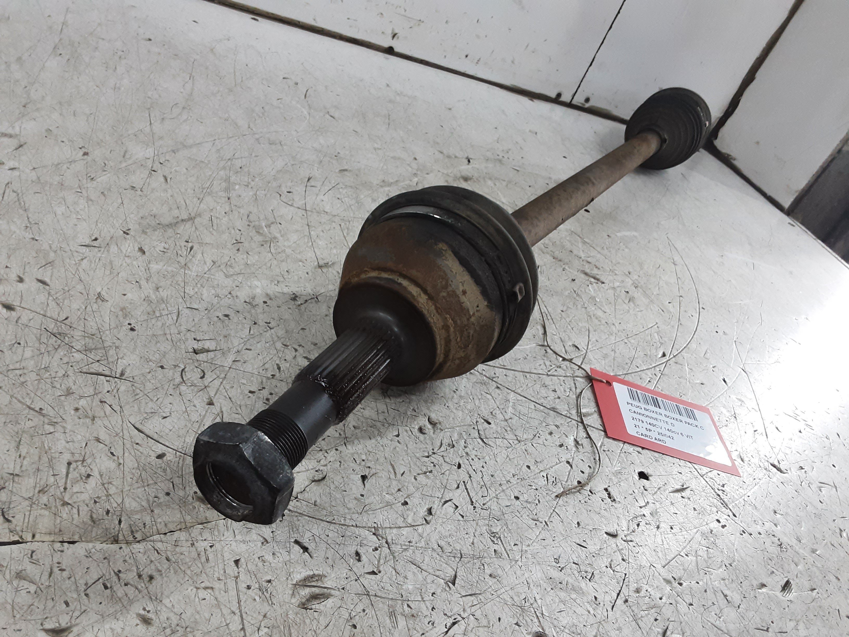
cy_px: 318
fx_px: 662
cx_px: 424
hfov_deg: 65.3
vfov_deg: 51.4
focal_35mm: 27
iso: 125
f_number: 1.9
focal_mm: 2.91
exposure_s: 1/50
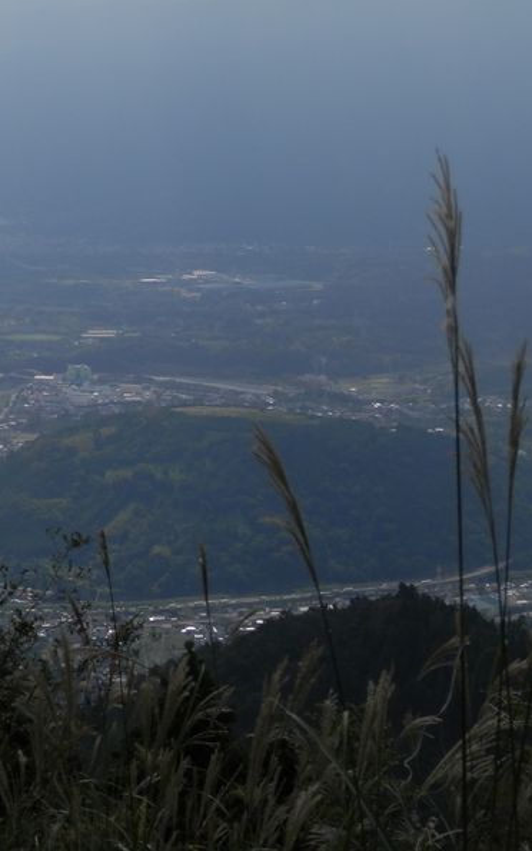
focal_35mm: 104
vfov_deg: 20.0
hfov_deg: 12.6
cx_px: 263
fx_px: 2412
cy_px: 423
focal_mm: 13.1
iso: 80
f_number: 12.7
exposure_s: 1/160
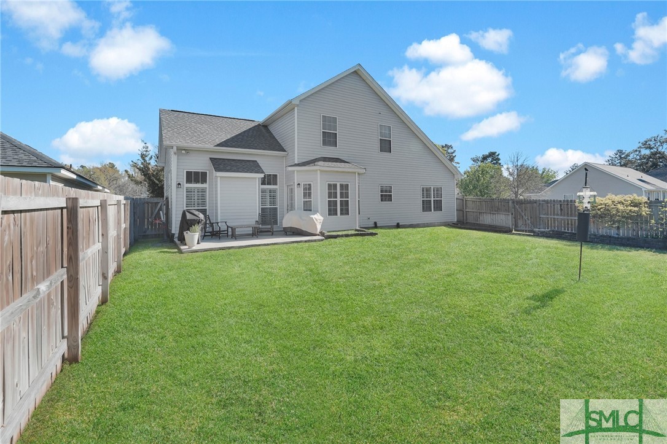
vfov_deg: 73.7
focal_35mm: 16
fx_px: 296
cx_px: 334
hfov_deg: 96.8
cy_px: 222
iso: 320
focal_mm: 16
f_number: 9
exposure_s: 1/160
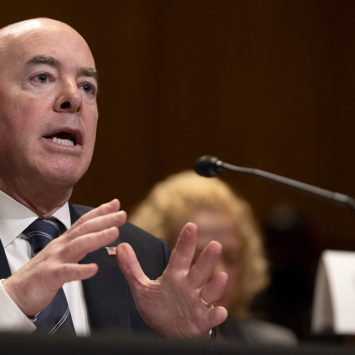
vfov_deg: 6.3
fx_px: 3202
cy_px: 178
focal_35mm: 276
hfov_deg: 6.3
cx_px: 89
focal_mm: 144
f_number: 2.8
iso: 3200
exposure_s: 1/500
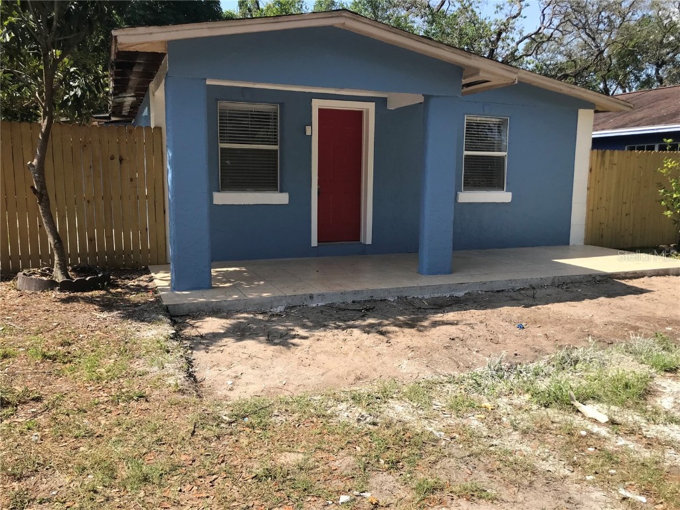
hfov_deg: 63.4
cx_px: 340
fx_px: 550
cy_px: 255
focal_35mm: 28
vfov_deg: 49.7
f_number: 1.8
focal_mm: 3.99
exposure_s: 1/1597
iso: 20
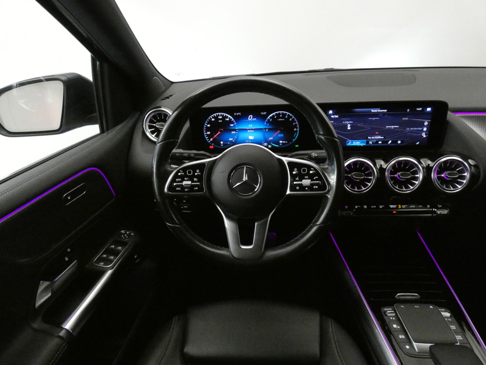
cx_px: 243
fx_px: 281
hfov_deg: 81.7
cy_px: 182
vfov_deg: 66.0
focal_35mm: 20
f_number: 2.8
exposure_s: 1/50
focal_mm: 3.6
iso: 1600
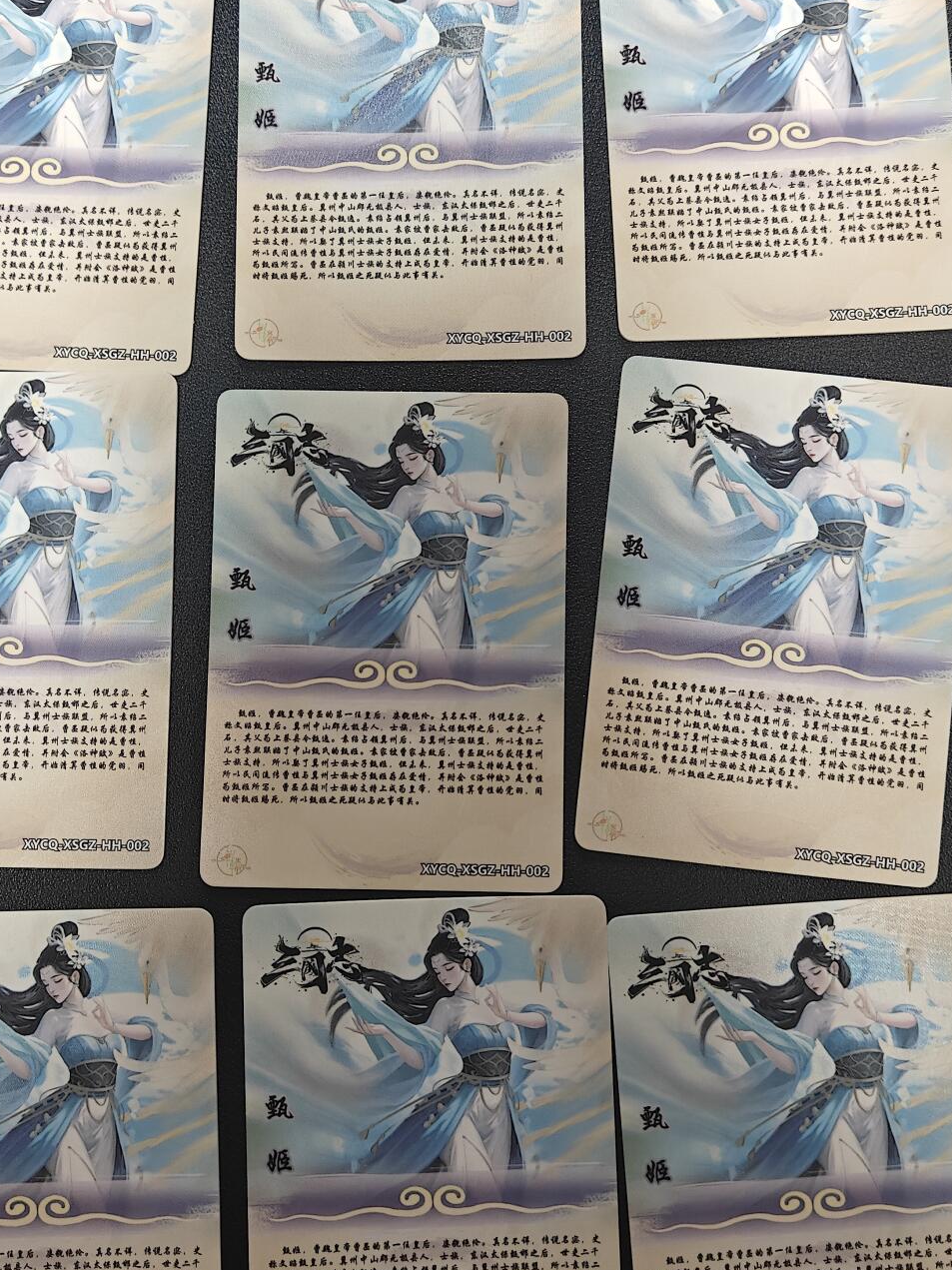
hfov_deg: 41.8
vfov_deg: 54.0
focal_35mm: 34
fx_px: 1247
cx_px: 451
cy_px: 649
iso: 160
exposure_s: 1/50
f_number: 1.8
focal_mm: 5.59
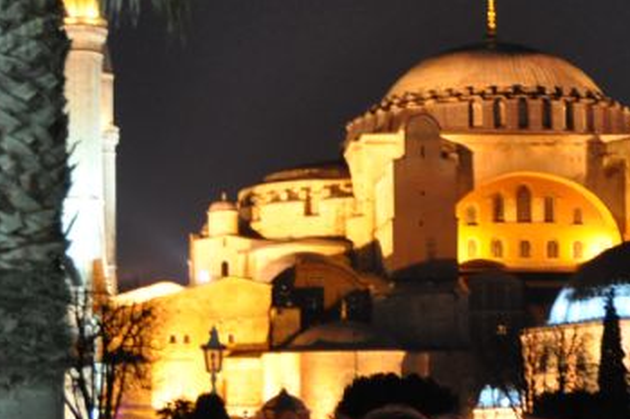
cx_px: 410
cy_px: 219
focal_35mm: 114
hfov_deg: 17.9
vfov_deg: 12.0
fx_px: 1994
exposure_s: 1/4
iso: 1600
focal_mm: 26
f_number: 4
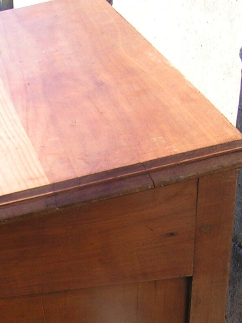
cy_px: 354
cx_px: -21
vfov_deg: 19.0
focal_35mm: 99
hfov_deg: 14.6
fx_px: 922
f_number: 4.5
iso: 50
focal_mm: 5.8
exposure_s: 1/100
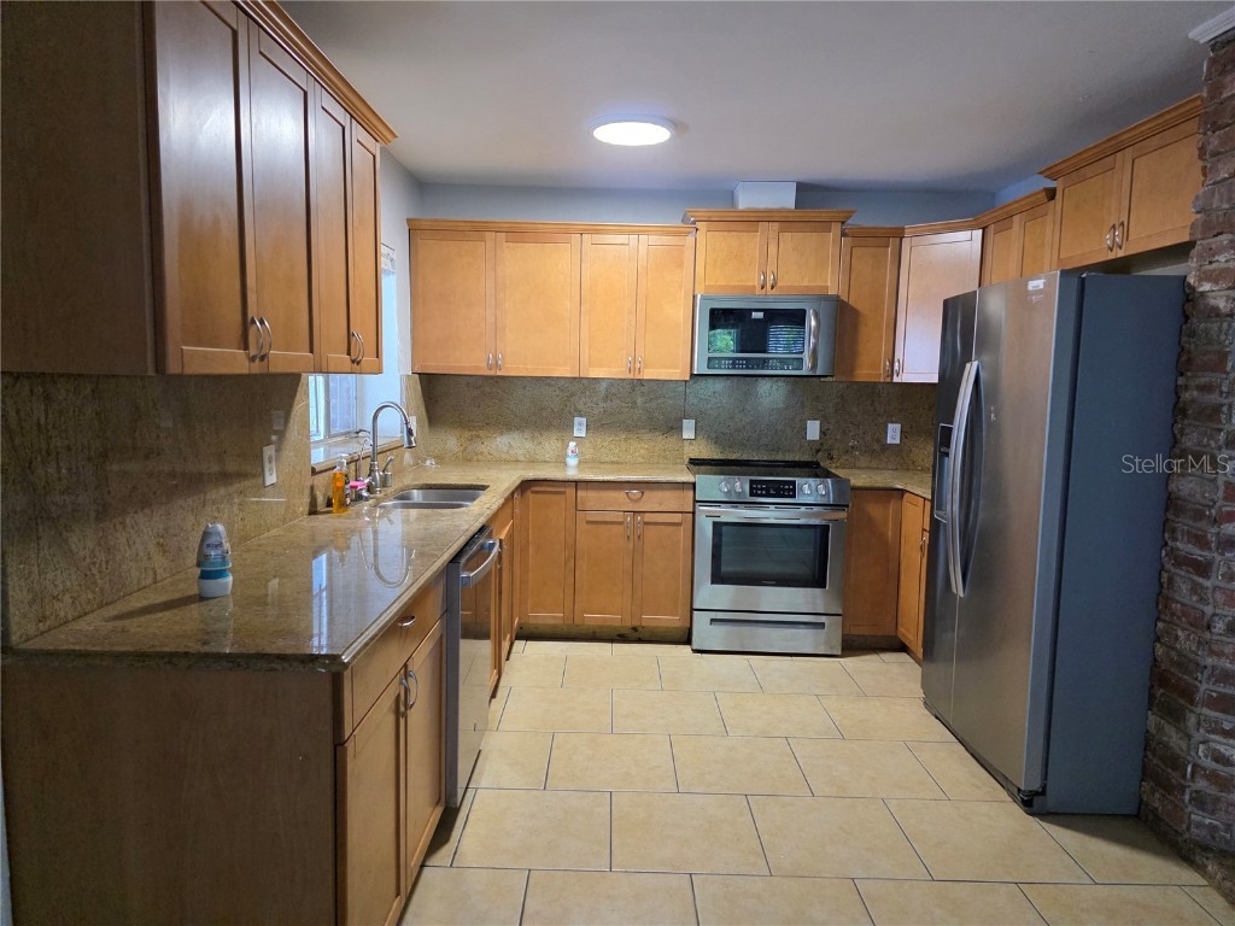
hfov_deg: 73.9
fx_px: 821
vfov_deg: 58.9
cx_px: 618
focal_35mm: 23
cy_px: 463
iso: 640
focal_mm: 6.3
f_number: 1.7
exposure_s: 1/120
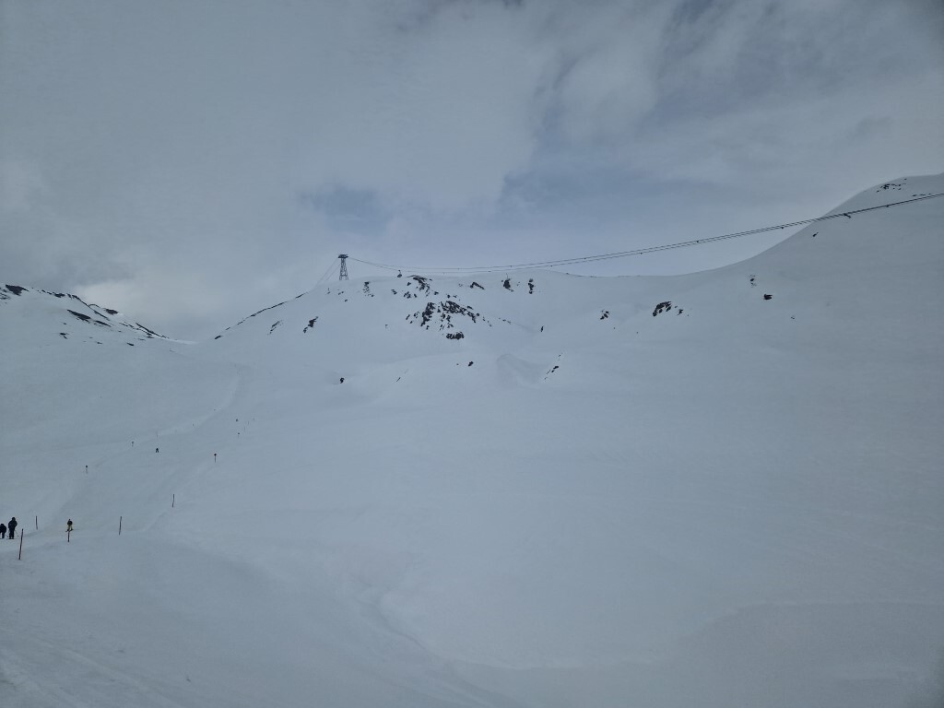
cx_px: 472
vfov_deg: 58.9
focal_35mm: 23
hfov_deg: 73.9
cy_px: 354
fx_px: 627
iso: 50
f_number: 1.8
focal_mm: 5.4
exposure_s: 1/8112
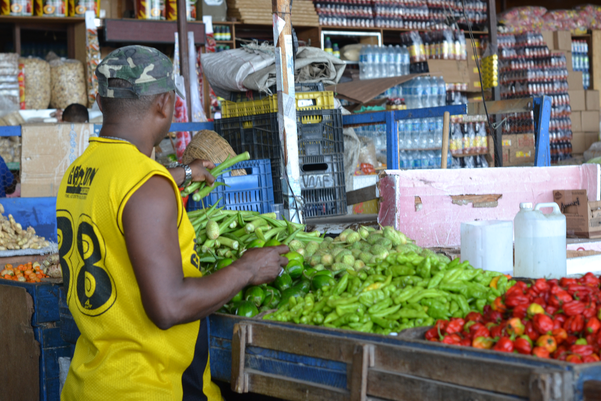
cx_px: 300
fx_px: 1252
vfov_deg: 18.2
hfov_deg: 27.0
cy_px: 200
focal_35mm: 75
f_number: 5
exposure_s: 1/100
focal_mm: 50
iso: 400
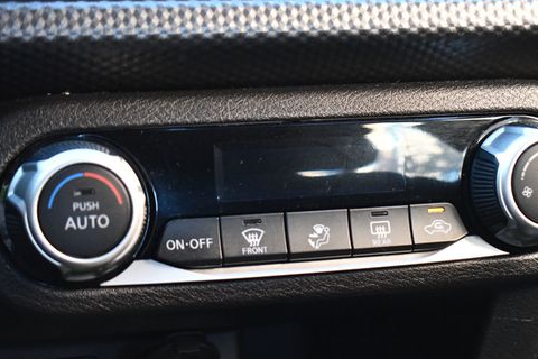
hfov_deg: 21.2
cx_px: 285
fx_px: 1435
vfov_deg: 14.2
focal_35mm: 96
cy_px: 195
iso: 3200
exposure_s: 1/125
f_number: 5.3
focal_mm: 48
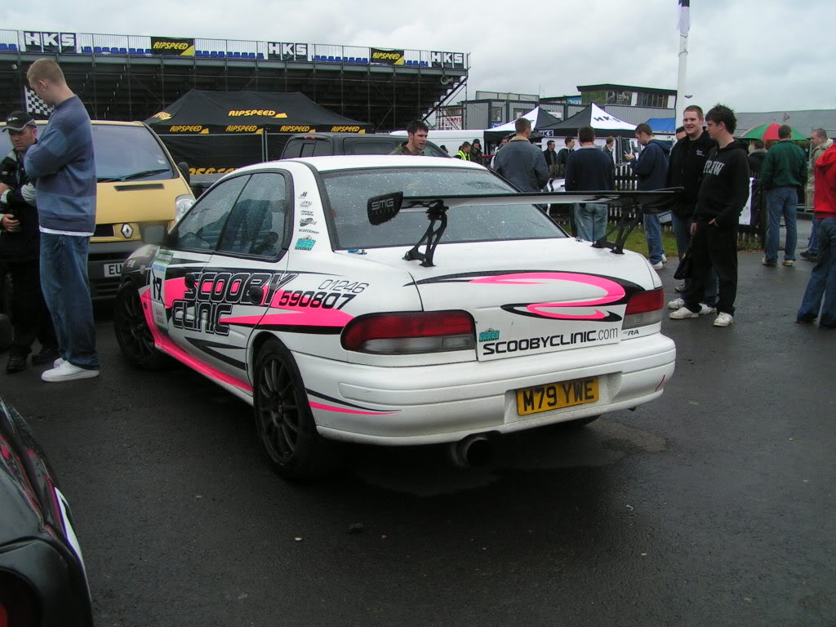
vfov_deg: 37.7
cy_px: 314
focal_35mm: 38
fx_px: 918
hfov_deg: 49.0
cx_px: 418
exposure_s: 1/250
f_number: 5.6
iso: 50
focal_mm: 5.8
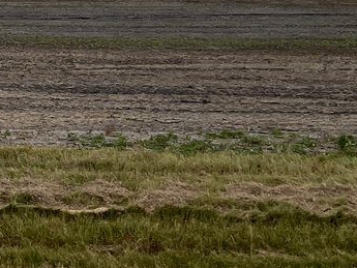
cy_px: -34
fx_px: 1176
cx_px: -306
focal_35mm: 114
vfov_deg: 12.7
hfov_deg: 14.8
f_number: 1.5
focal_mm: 5.7
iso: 50
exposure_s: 1/3356
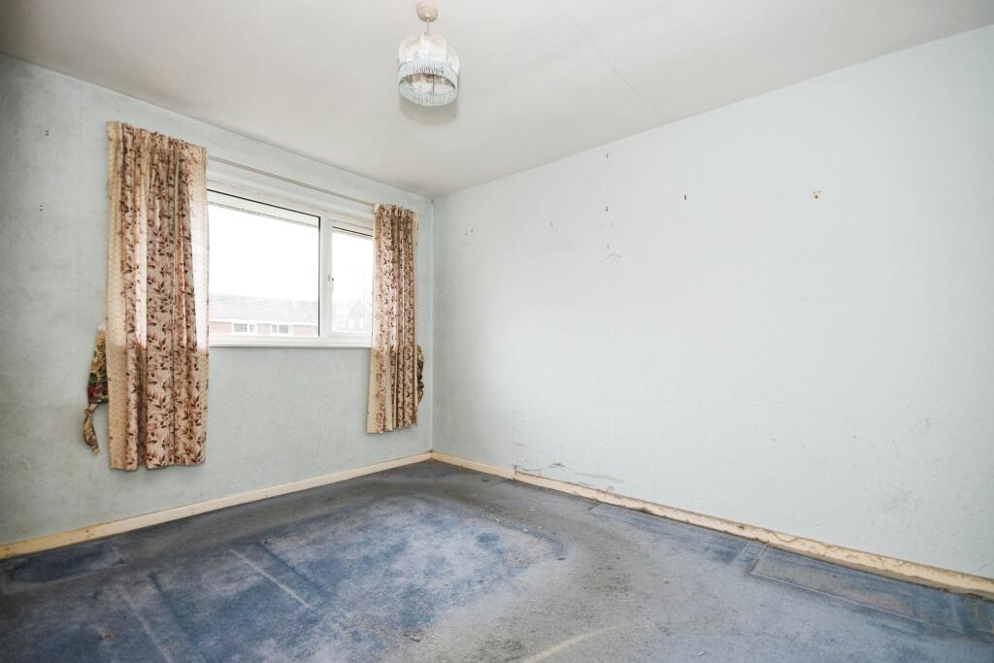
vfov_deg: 77.3
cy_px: 332
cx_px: 497
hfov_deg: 100.4
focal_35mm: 15
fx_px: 414
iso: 400
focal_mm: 10
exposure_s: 1/30
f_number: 8
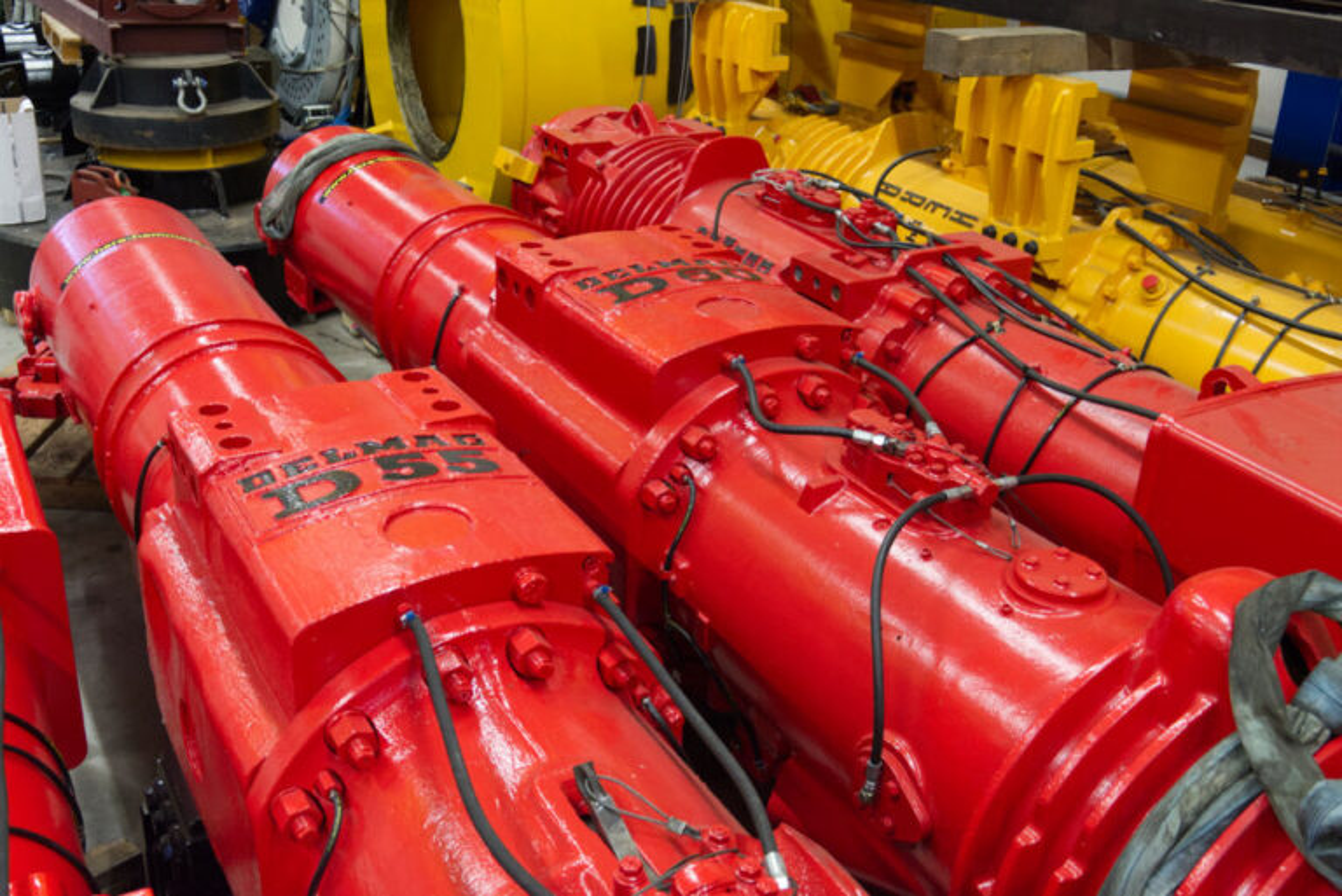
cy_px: 448
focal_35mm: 36
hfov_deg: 53.1
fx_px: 1343
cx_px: 671
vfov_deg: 36.9
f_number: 3.8
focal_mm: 24
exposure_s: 1/60
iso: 2000
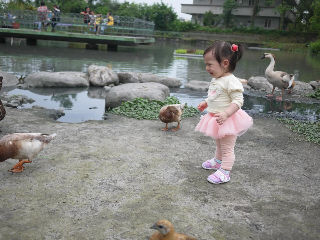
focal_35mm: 40
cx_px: 160
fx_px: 370
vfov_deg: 36.0
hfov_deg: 46.8
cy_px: 120
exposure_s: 1/1000
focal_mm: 20
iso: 160
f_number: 2
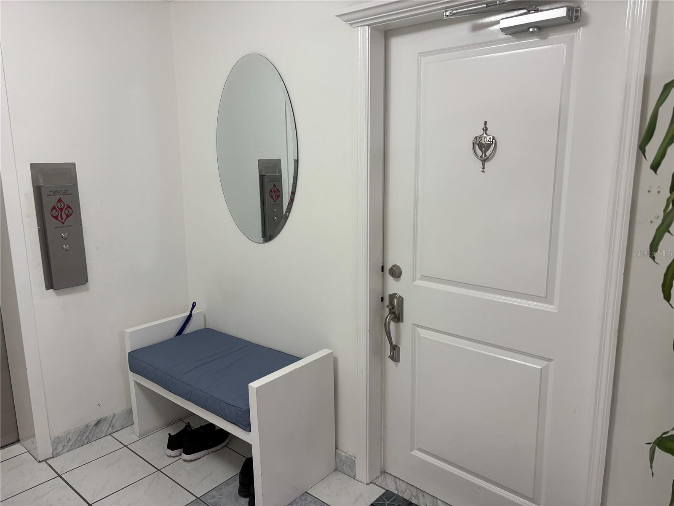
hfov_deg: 67.3
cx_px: 337
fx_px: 506
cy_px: 253
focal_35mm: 26
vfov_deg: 53.1
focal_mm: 5.96
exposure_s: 1/60
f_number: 1.6
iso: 100
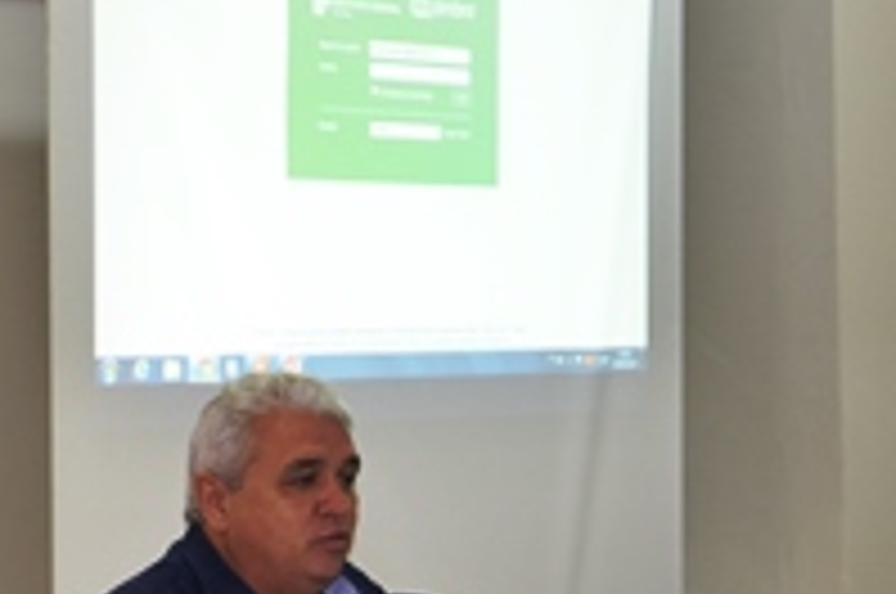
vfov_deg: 10.1
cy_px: 385
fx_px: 3355
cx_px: 63
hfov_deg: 15.0
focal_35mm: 135
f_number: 4.5
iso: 720
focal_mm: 40
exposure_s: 1/60
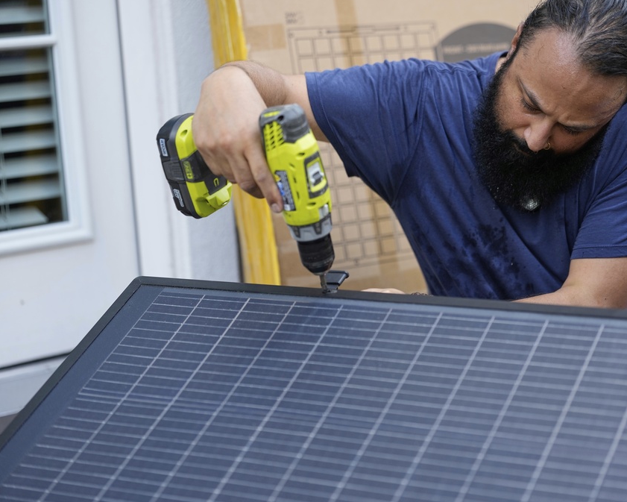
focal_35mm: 80
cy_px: 250
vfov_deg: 19.2
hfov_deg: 23.8
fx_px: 1485
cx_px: 368
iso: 320
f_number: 2
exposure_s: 1/1000
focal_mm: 70
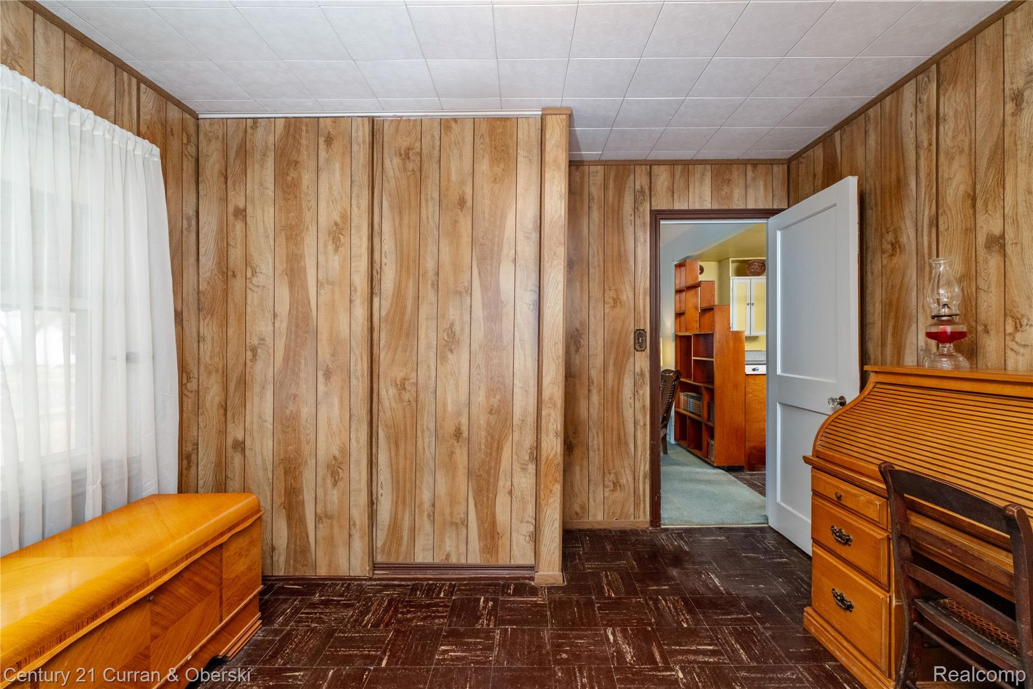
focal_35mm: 15
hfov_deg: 100.4
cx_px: 516
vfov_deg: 77.3
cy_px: 344
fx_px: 430
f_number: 6.4
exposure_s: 1/30
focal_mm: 10
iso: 500
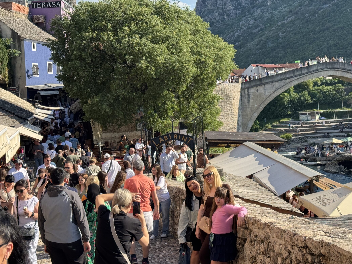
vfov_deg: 24.8
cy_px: 134
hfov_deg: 32.6
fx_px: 600
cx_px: 209
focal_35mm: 59
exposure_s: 1/1818
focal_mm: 6.76
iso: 64
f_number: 1.78
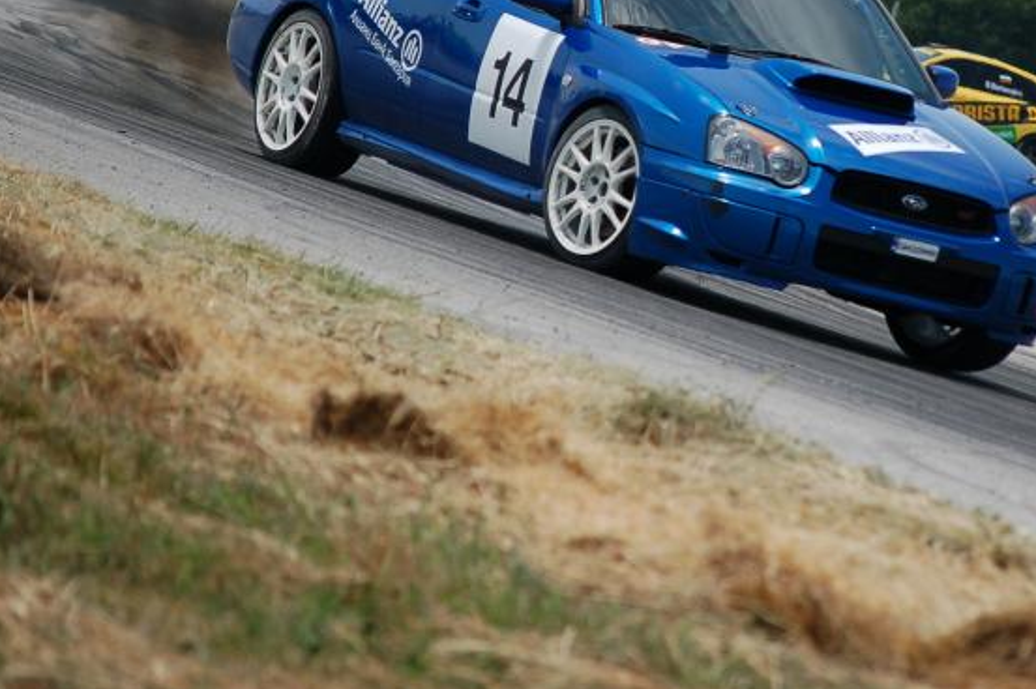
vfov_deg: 3.4
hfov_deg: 5.1
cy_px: 93
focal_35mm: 403
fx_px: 11588
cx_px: 740
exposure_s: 1/1000
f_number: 5.3
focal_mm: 145
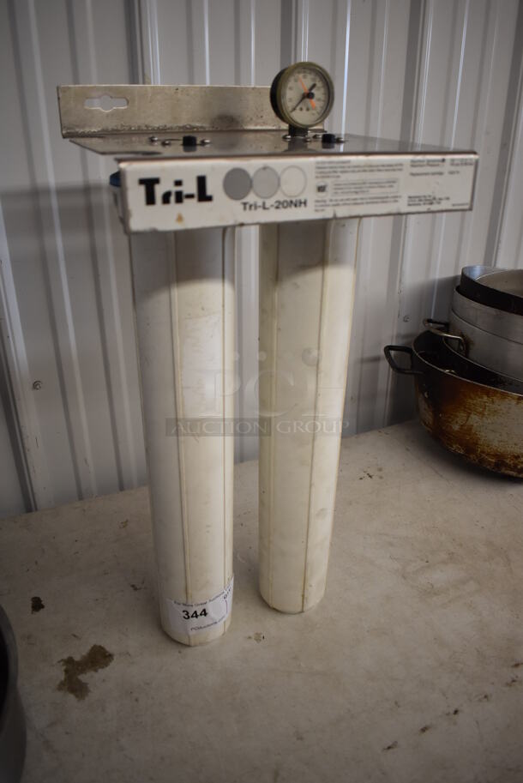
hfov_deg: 48.0
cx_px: 262
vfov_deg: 67.3
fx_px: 587
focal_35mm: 27
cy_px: 392
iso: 800
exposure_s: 1/160
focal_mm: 18
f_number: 3.5
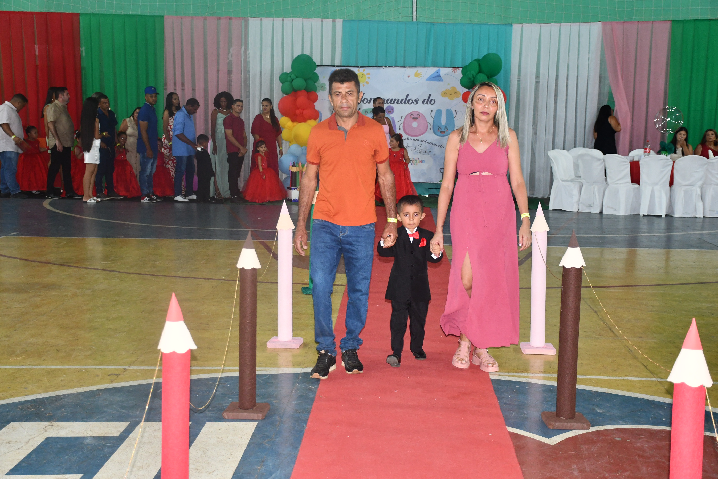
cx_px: 359
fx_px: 1037
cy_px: 240
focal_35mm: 52
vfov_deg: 26.0
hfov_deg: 38.2
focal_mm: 35
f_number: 4.2
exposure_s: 1/60
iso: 1250
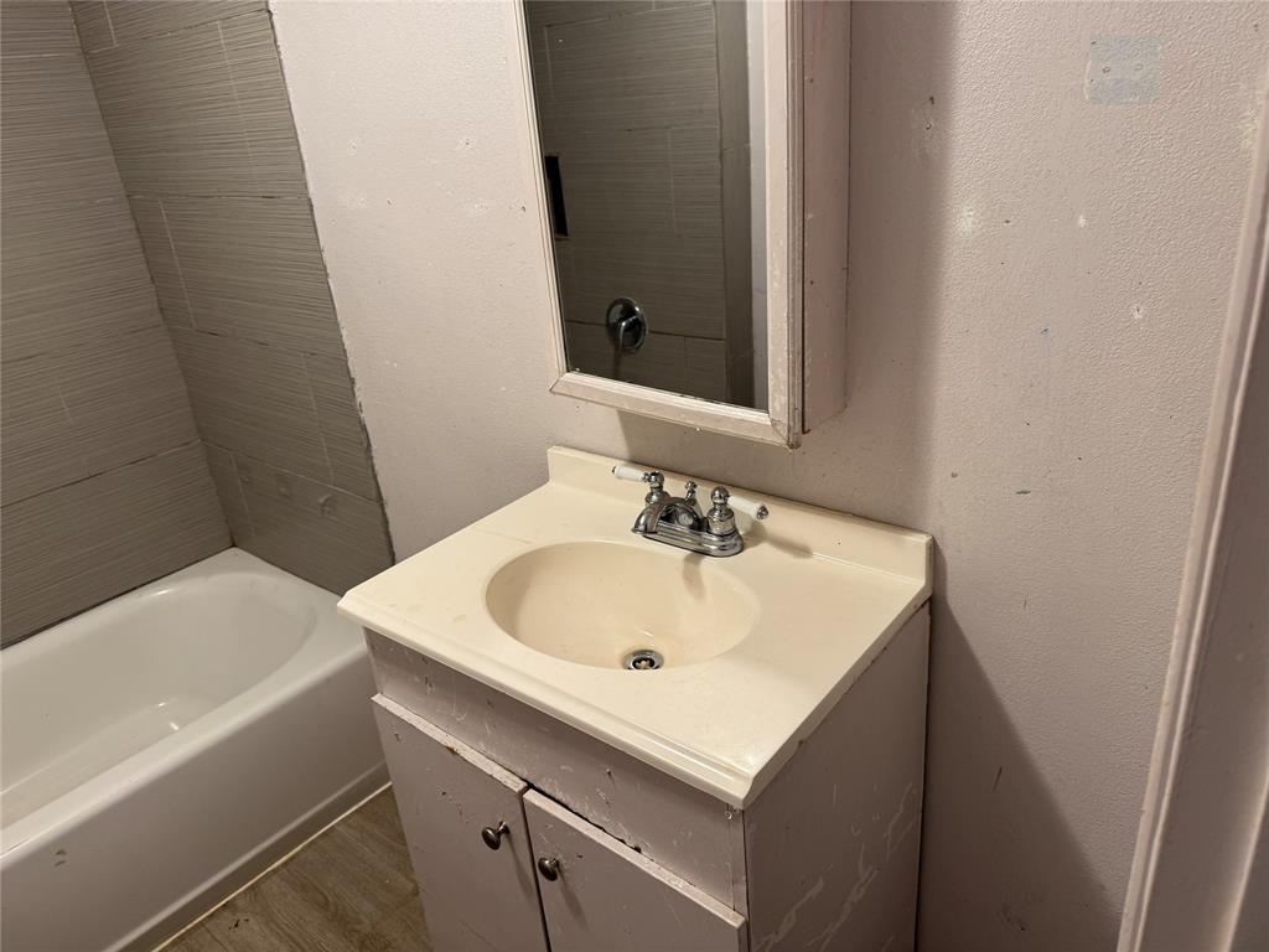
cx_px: 634
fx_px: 880
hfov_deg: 71.6
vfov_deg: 56.8
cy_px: 476
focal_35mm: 24
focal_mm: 6.76
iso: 125
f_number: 1.78
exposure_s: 1/60
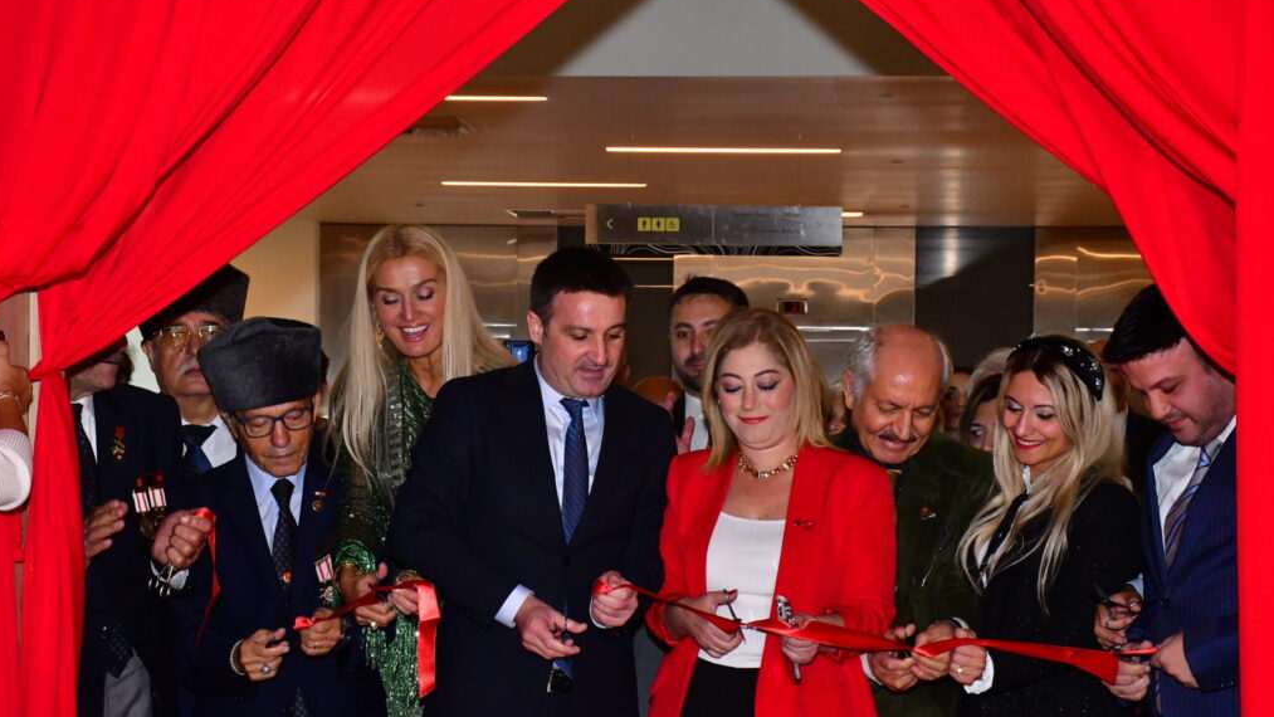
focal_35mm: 89
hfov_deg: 23.9
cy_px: 412
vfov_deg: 13.6
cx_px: 638
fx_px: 3007
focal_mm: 56
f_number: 14
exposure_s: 1/125
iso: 3200
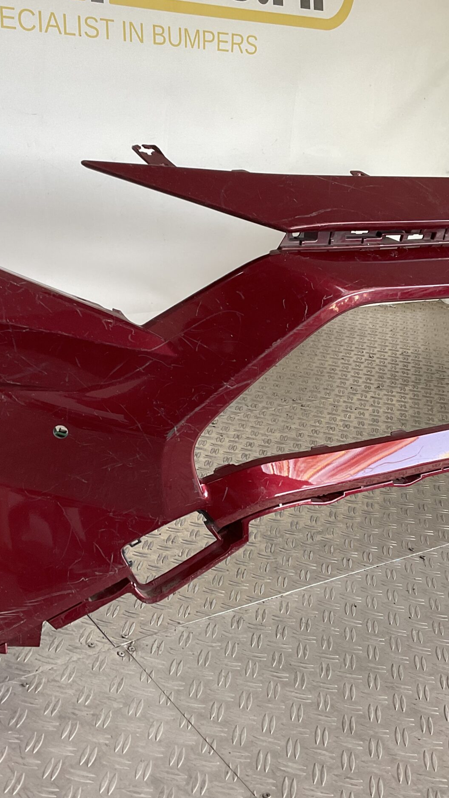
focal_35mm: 43
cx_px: 191
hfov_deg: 27.7
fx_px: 910
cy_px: 392
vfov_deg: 47.4
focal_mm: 3
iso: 40
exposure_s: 1/60
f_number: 1.8
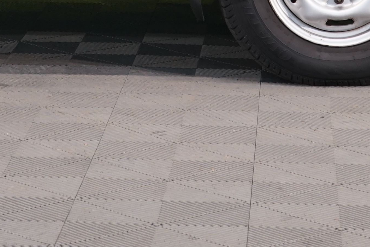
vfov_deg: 7.1
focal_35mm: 186
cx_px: 184
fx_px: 1911
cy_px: -286
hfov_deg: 11.1
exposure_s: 1/30
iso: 500
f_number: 4.5
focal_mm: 42
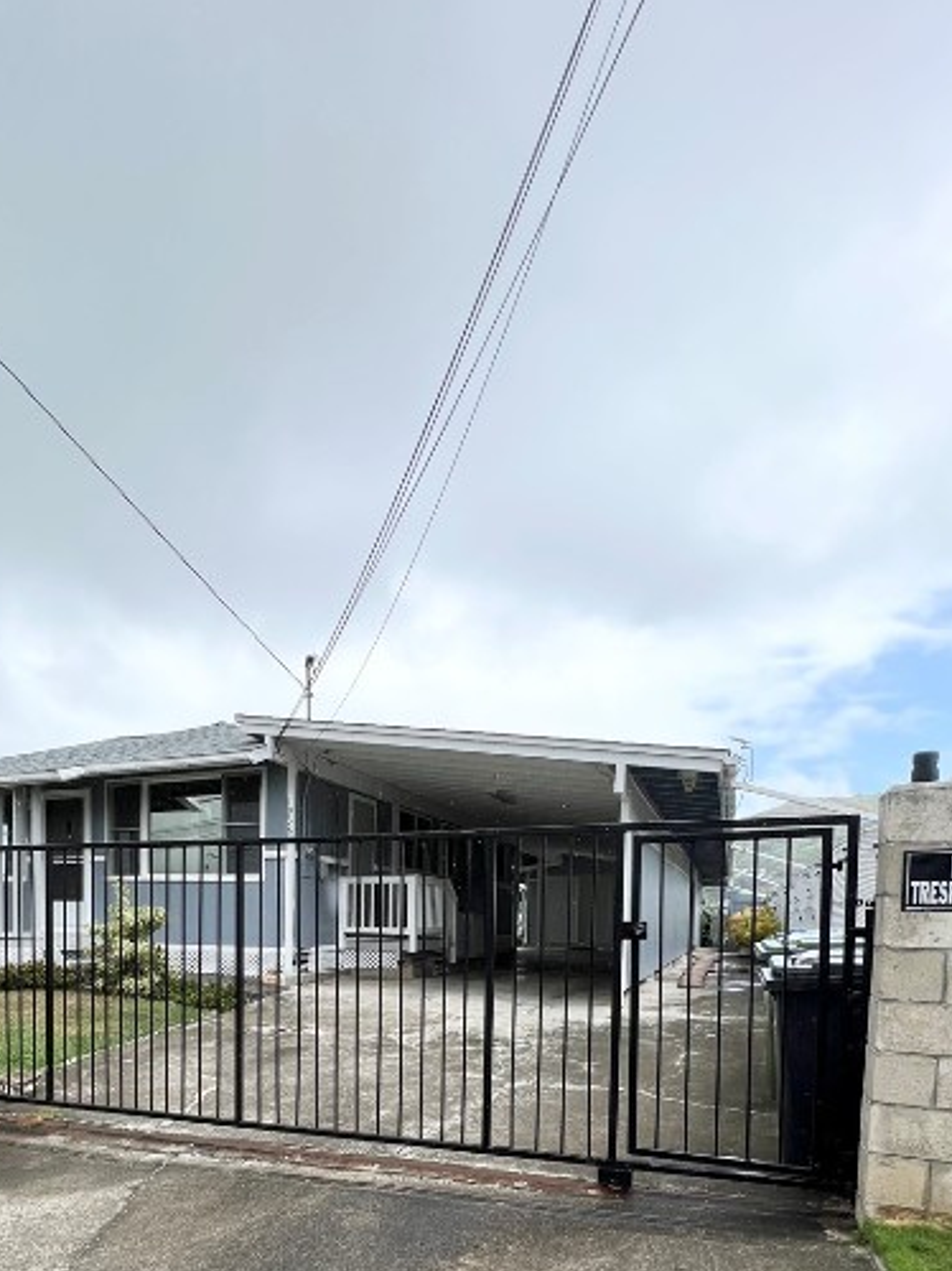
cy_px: 955
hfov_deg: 64.5
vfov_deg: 75.7
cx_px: 328
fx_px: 734
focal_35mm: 20
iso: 32
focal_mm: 1.57
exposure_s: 1/986
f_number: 1.8
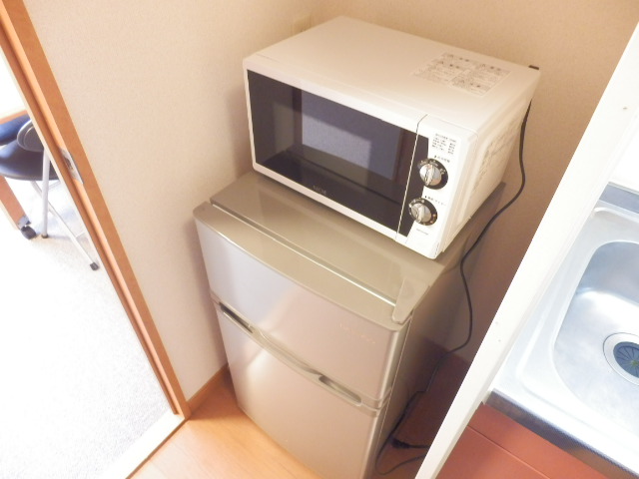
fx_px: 443
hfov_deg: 71.6
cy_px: 240
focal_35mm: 24
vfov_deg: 56.8
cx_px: 320
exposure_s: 1/13
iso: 800
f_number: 3
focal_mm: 4.2
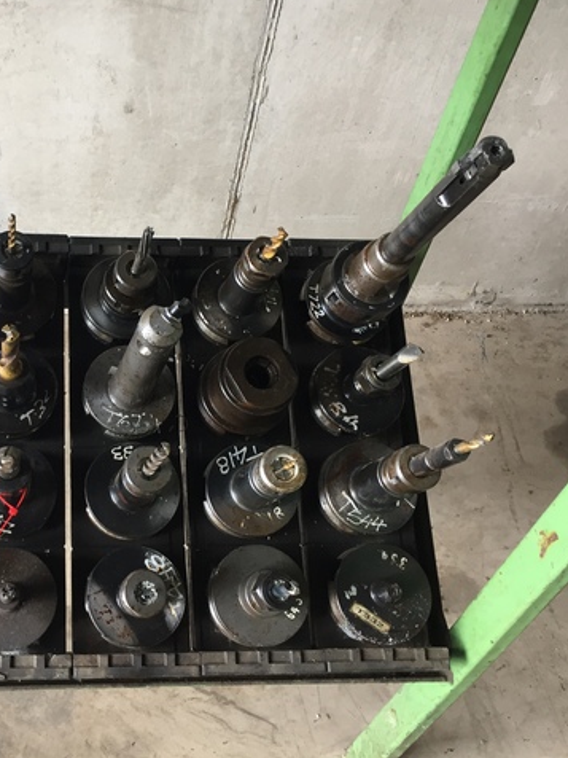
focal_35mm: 39
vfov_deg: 47.9
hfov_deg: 35.3
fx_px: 853
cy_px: 377
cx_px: 91
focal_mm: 4.15
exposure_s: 1/33
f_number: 2.2
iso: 32
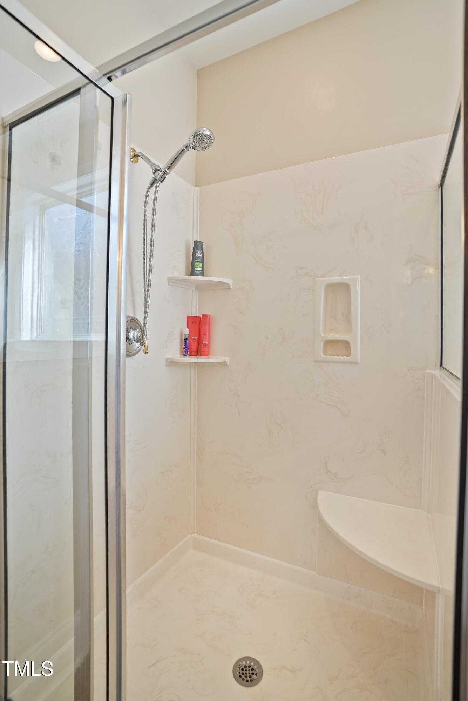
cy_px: 350
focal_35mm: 16
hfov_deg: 73.8
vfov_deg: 96.7
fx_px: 312
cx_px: 234
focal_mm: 16
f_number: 4
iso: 1000
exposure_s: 1/30
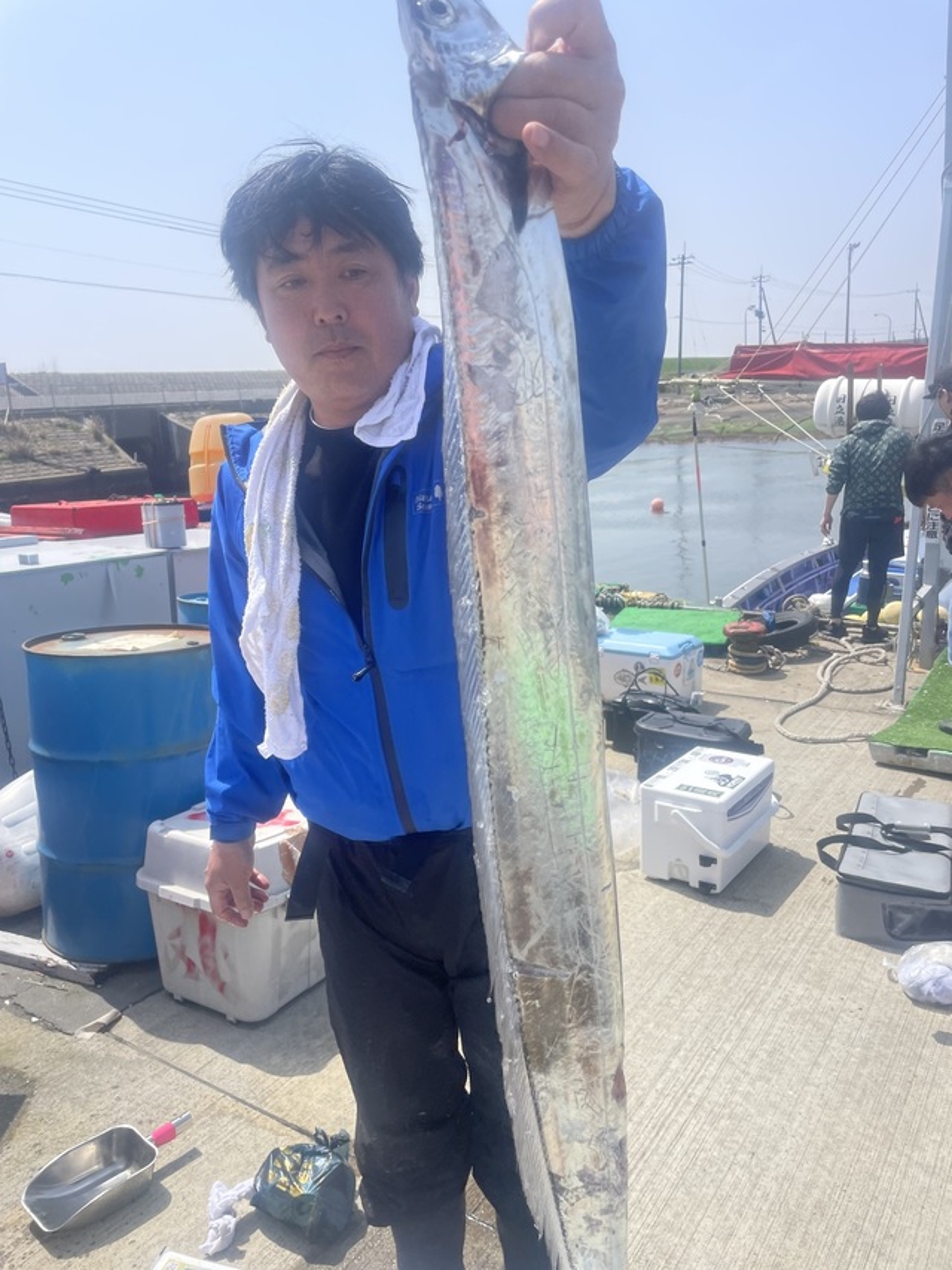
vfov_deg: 67.3
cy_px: 635
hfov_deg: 53.0
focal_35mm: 26
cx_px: 476
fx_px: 954
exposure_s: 1/3300
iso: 32
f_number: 1.6
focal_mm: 4.2
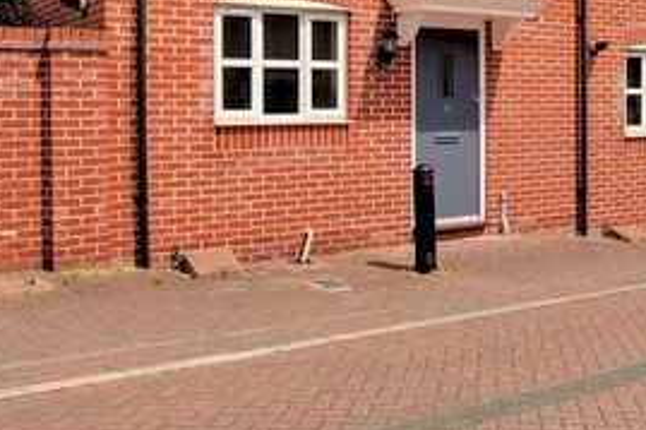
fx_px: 699
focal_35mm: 39
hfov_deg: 48.6
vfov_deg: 31.7
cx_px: 439
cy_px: 5
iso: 100
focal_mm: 10
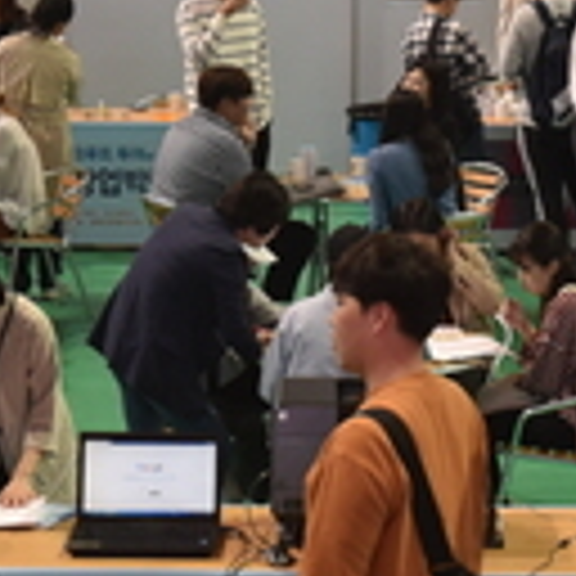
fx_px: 2711
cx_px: 351
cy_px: 209
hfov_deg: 12.1
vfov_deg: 12.1
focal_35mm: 144
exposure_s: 1/60
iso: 1000
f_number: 4
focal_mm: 34
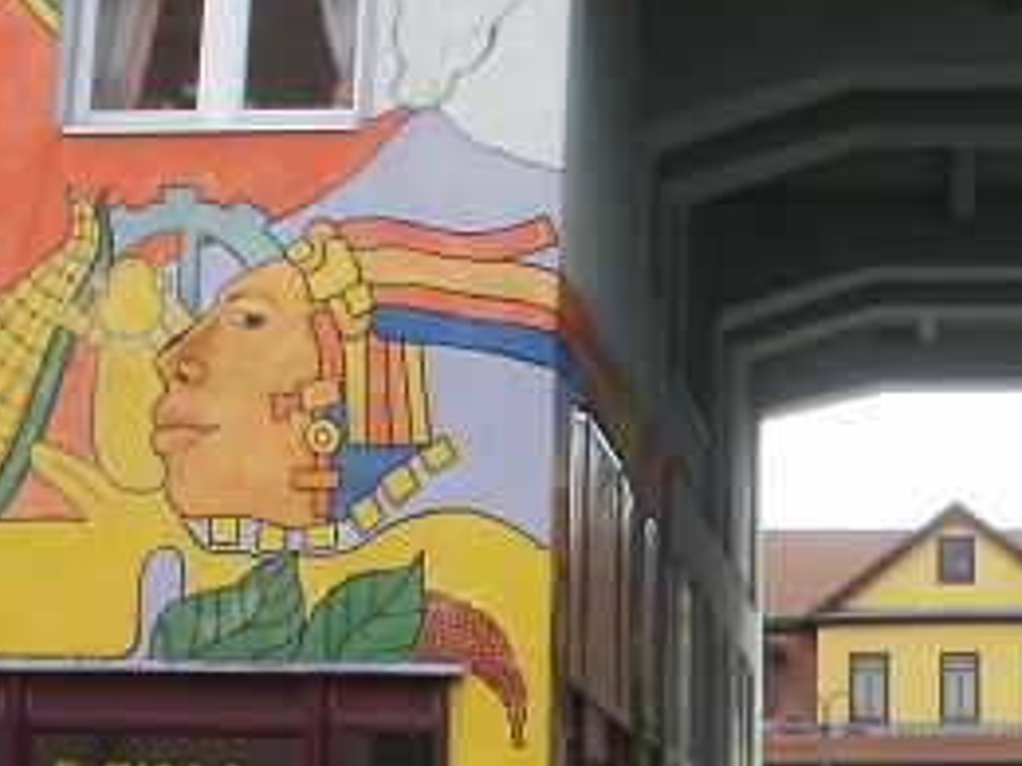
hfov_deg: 19.8
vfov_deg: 15.2
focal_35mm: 97
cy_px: 356
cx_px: 936
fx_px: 2864
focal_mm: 6.3
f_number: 5.6
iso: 100
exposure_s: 1/160
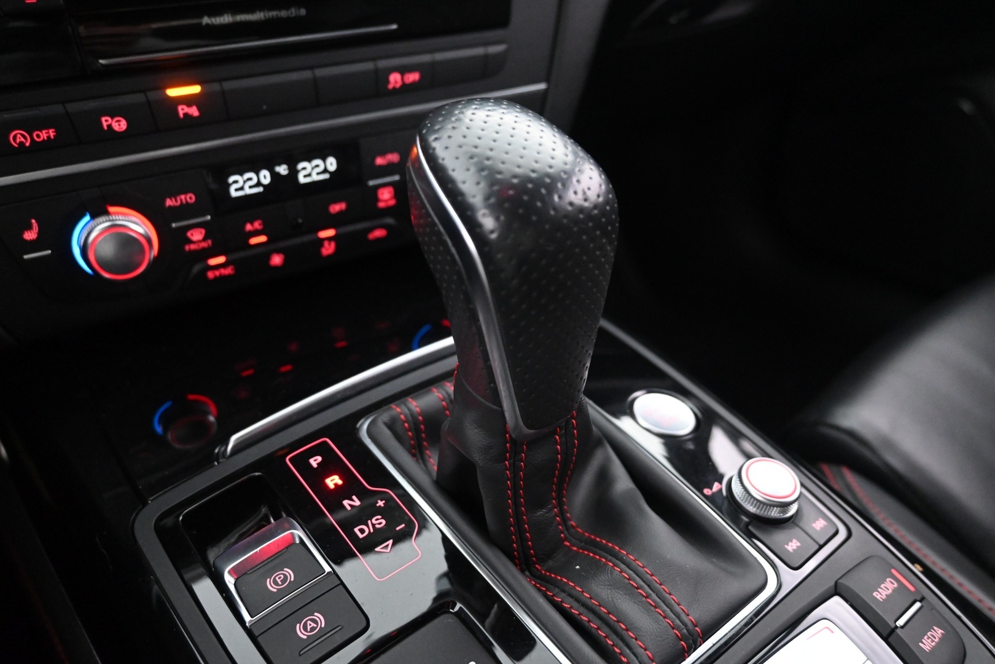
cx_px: 498
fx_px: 746
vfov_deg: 47.9
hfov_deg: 67.4
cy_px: 332
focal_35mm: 27
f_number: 3.5
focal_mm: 18
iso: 4500
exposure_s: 1/30
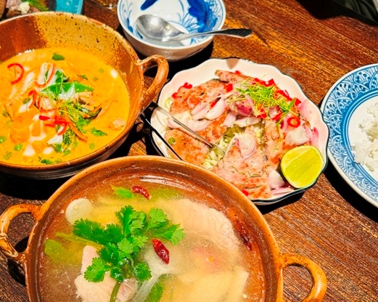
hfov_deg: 48.5
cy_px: 183
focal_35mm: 36
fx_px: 402
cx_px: 98
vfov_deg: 40.9
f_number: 1.78
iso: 200
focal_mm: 6.86
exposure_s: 1/50
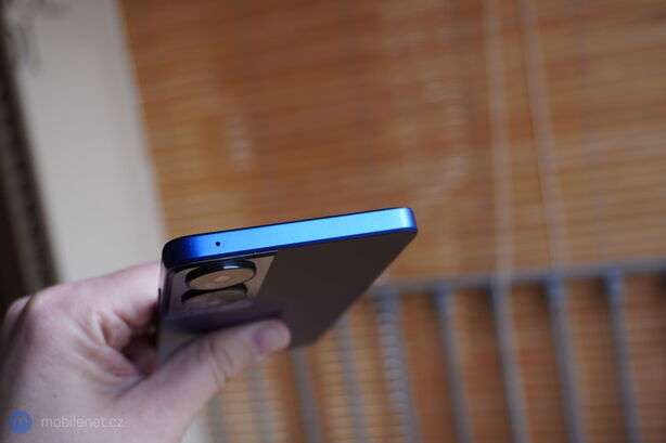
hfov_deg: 42.3
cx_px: 333
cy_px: 222
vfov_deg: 28.9
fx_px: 860
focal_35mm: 46
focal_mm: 31
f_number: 5
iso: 200
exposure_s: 1/160
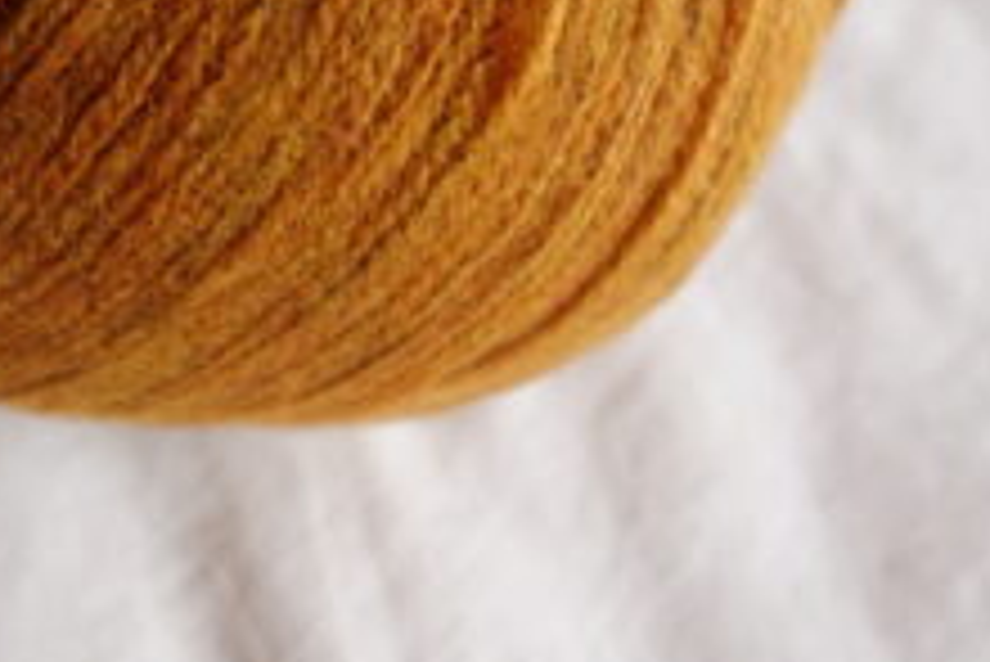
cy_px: -99
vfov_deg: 25.2
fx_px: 1348
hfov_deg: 35.0
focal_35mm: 49
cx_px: -81
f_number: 1.8
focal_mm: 6.9
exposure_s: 1/320
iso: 125
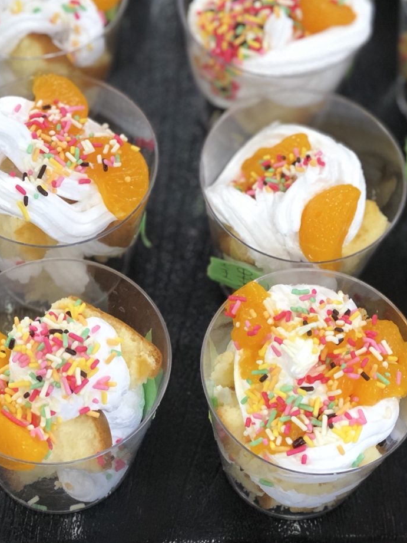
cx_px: 275
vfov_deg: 19.6
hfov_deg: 14.9
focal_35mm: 99
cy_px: 89
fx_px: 1552
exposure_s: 1/30
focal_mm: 6.6
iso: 100
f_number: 2.8
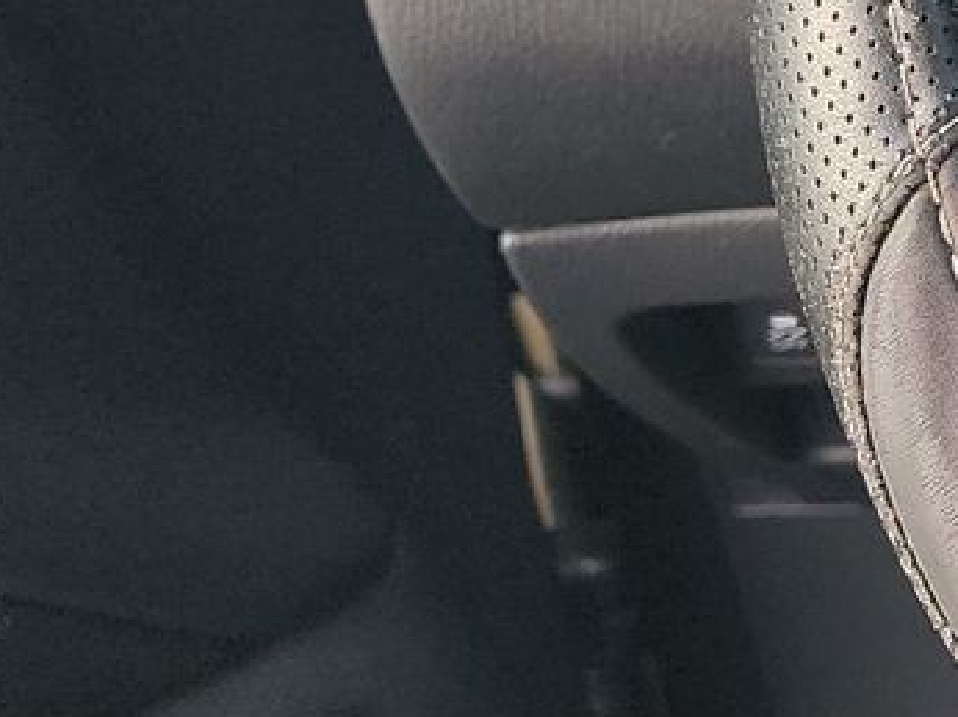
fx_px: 3070
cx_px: 2198
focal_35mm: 111
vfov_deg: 13.1
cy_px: -72
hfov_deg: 13.6
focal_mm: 6.7
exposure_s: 1/59
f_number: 1.8
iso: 128
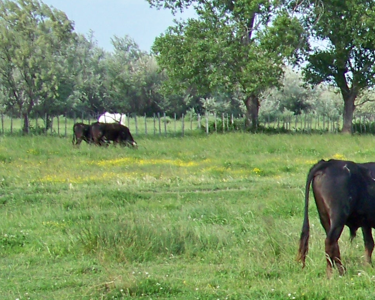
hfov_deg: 12.6
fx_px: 1542
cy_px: 312
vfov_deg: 11.0
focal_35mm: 139
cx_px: 681
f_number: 2.8
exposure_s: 1/640
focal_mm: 6.75
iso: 64
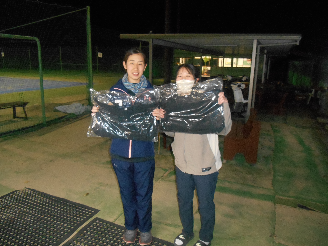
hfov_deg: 67.3
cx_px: 164
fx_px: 246
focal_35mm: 26
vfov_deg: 53.1
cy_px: 123
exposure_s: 1/25
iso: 800
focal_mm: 4.7
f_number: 3.4
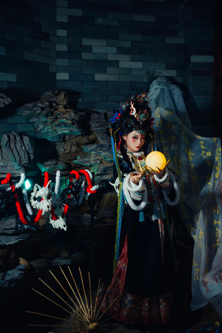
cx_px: 111
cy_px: 166
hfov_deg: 27.0
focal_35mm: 50
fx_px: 462
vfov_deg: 39.6
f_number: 2
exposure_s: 1/160
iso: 250
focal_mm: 50
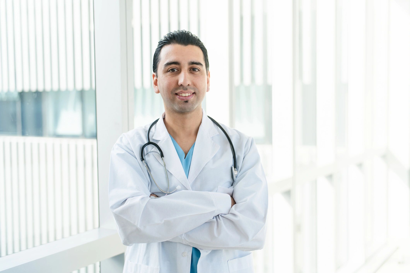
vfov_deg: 27.0
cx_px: 205
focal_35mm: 50
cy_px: 136
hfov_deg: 39.6
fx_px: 569
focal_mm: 50
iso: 100
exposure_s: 1/320
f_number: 2
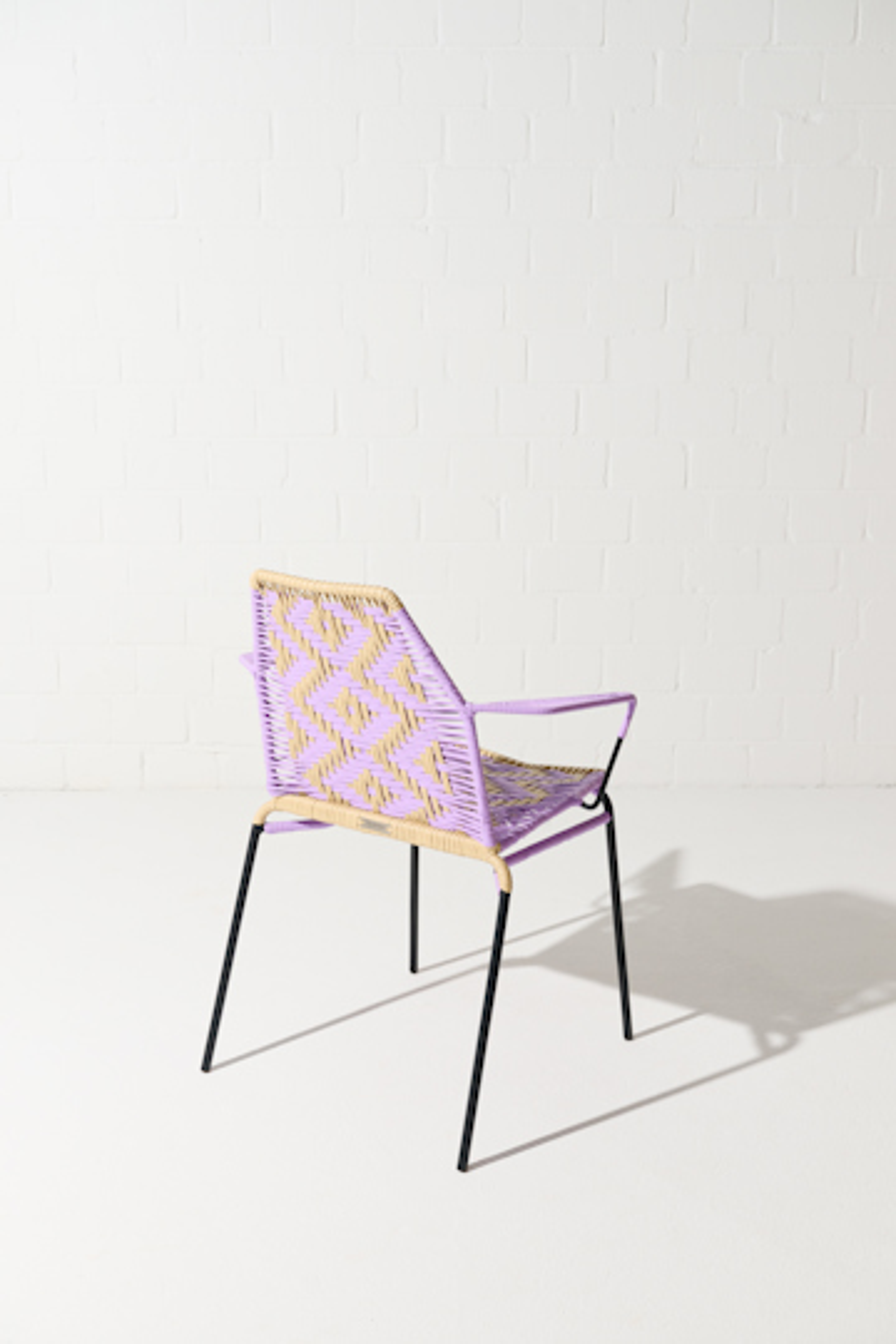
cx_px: 448
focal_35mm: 44
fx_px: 1643
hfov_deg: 30.5
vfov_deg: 44.5
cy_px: 672
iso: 400
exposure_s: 1/160
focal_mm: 44
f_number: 8
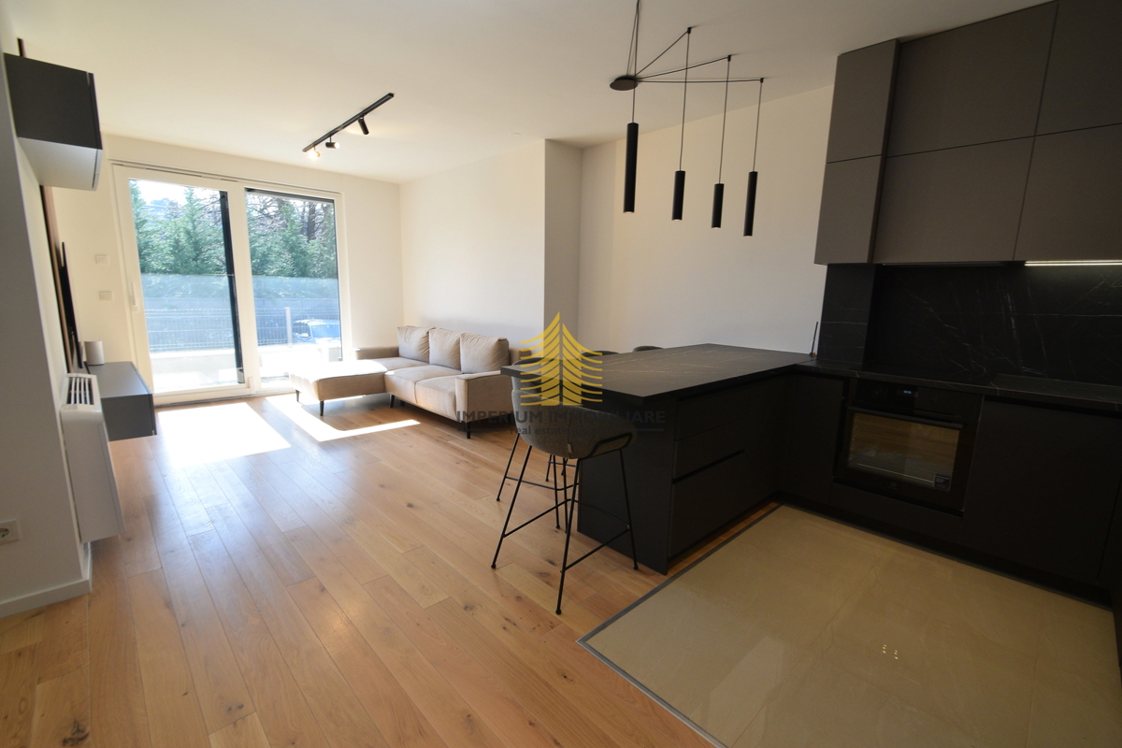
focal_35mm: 15
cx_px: 561
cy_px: 374
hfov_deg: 100.4
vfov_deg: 77.3
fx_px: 467
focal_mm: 10
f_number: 11
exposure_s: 1/30
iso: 280
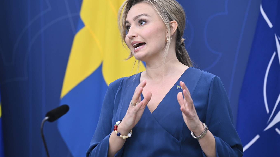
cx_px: 140
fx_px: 1054
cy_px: 72
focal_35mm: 142
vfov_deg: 8.5
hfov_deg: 15.1
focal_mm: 135
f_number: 4
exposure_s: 1/320
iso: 2000
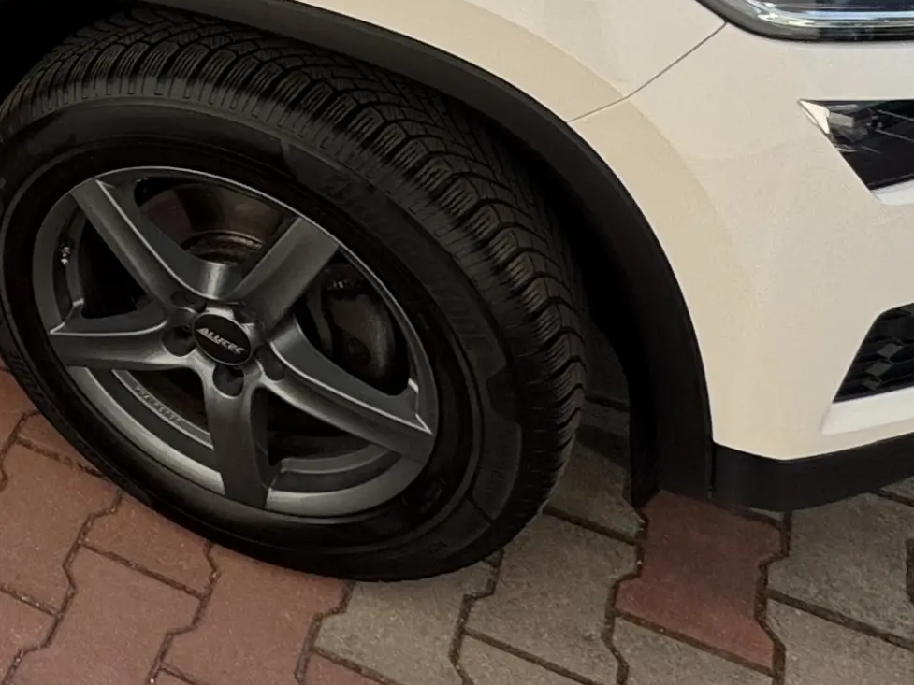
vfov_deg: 23.5
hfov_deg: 30.1
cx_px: -165
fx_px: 1452
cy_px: -203
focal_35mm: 55
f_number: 2.2
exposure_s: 1/2208
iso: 50
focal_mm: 2.22
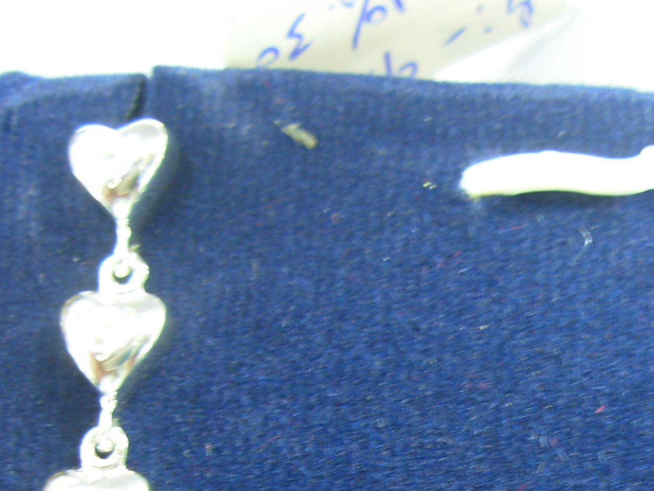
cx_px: 550
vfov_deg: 16.9
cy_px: 528
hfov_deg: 22.6
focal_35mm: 85
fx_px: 1606
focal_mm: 6.3
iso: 50
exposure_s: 1/5.2
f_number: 2.9
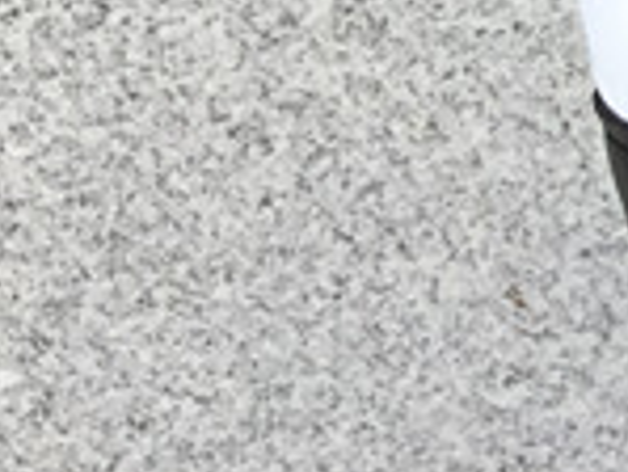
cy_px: -234
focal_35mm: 187
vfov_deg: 7.8
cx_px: 1690
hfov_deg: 9.1
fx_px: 3395
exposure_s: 1/345
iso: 25
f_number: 2.4
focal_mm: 3.3
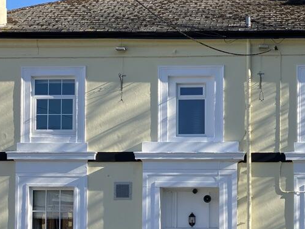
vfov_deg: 13.9
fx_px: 934
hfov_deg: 18.5
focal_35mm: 106
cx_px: 187
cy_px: 174
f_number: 2
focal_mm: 6
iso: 20
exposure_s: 1/978
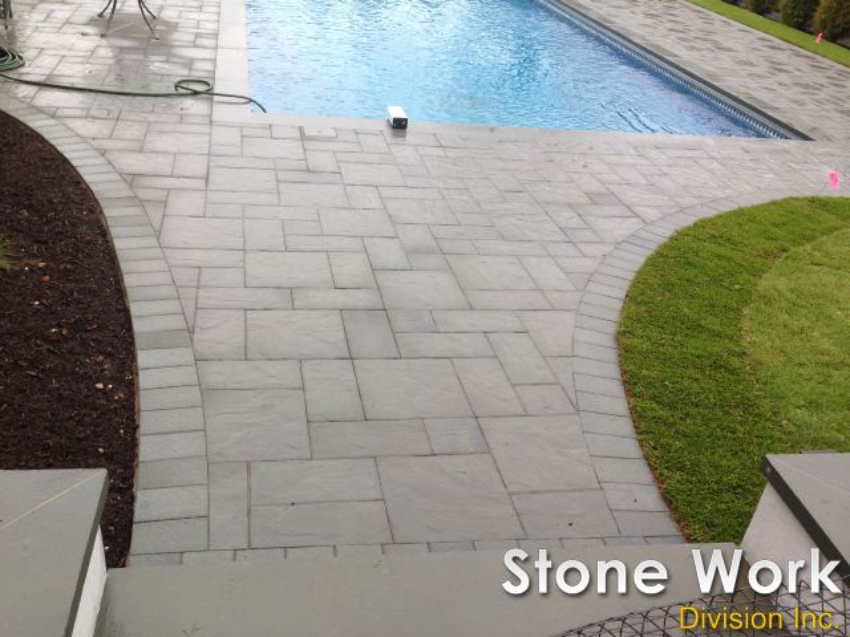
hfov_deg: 55.4
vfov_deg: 42.9
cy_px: 318
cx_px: 425
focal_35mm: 33
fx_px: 810
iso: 50
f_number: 2.4
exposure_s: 1/270
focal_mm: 4.12
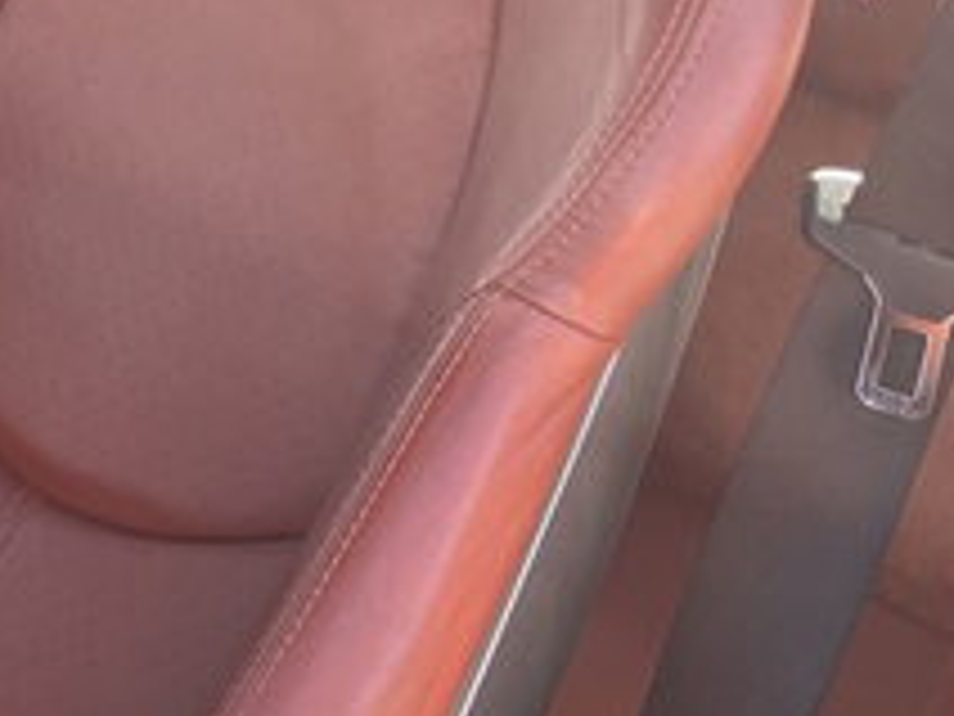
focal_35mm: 94
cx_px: -513
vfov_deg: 15.4
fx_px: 2591
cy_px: -18
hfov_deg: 18.3
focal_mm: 5.1
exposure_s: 1/290
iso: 40
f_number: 1.6
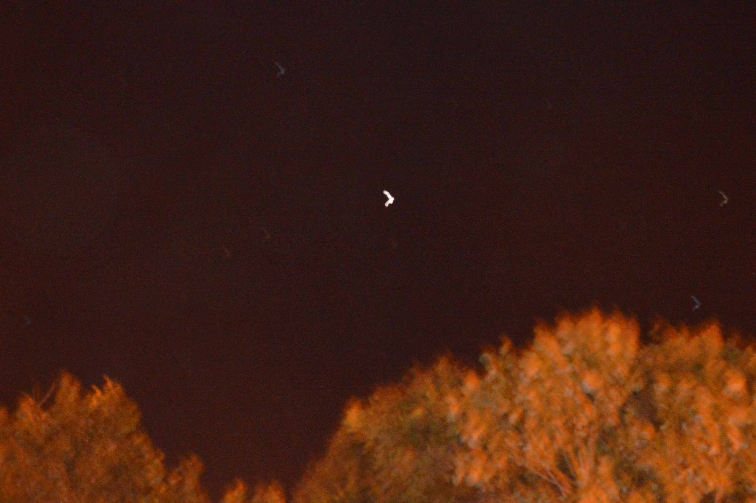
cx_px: 378
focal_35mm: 60
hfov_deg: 33.4
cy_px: 252
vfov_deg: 22.6
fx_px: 1259
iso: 6400
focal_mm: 40
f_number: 5.6
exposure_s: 1/1.3
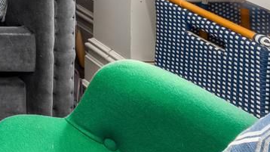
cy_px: -233
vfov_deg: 12.3
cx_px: -332
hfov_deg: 16.6
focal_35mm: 73
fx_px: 522
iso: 500
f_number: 19
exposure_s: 10
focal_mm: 13
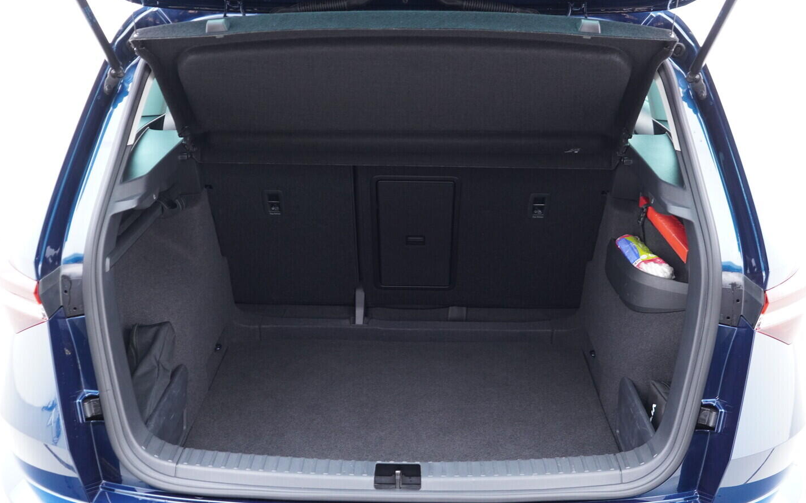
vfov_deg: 34.4
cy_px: 246
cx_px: 402
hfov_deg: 52.8
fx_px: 813
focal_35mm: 37
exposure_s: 1/40
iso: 800
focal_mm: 24
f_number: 2.8
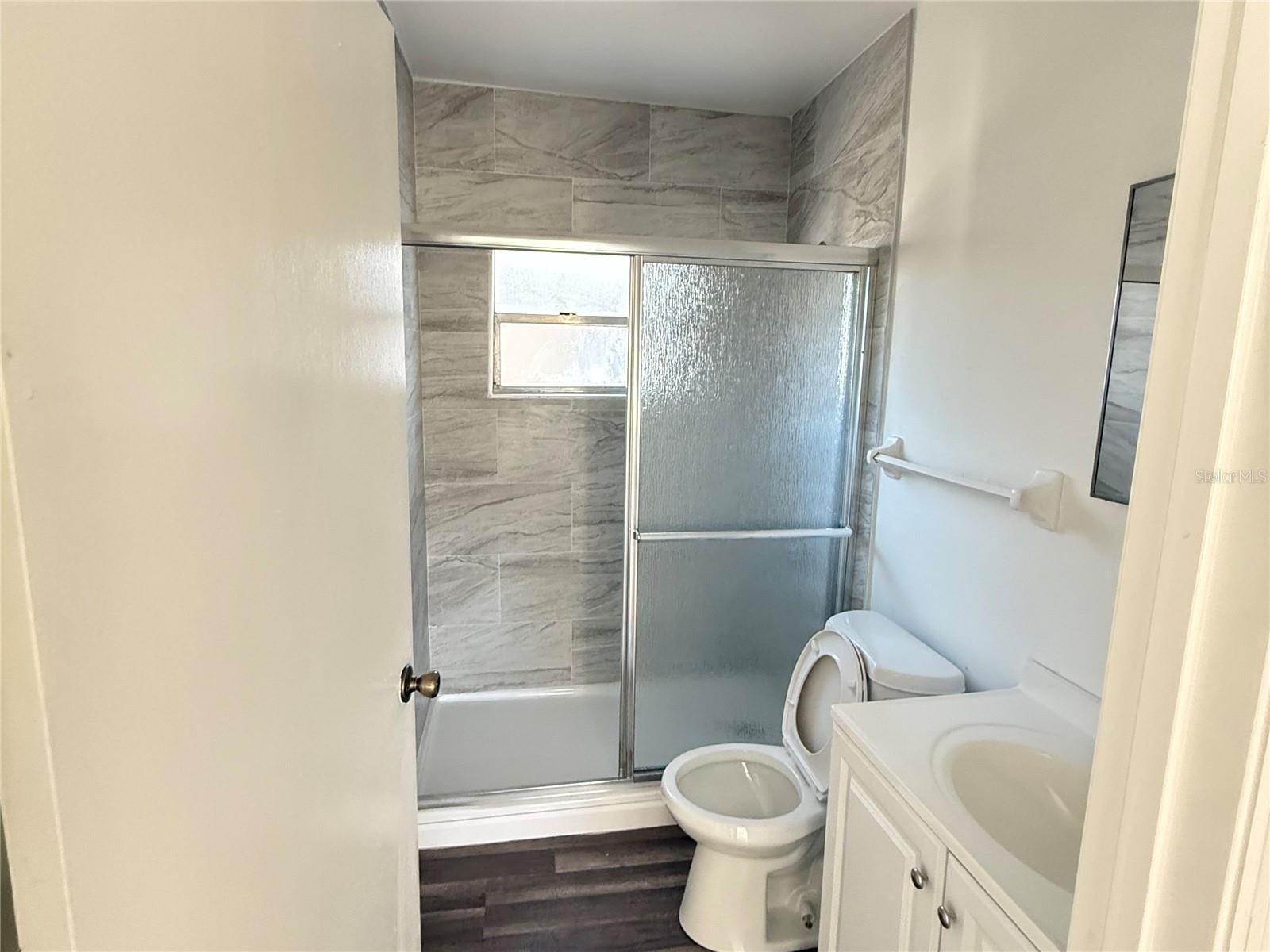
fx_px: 514
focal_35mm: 14
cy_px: 476
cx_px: 635
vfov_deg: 85.7
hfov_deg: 102.1
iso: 640
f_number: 2.2
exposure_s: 1/60
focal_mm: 2.22
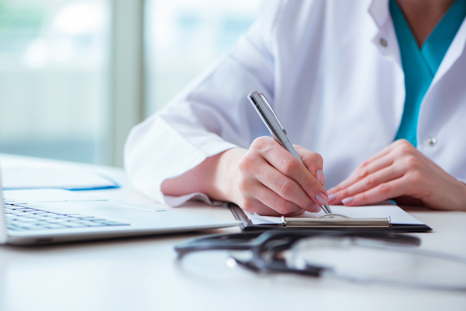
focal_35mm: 105
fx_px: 1360
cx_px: 233
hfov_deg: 19.4
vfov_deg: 13.1
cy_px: 156
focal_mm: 105
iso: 200
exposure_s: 1/80
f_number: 5
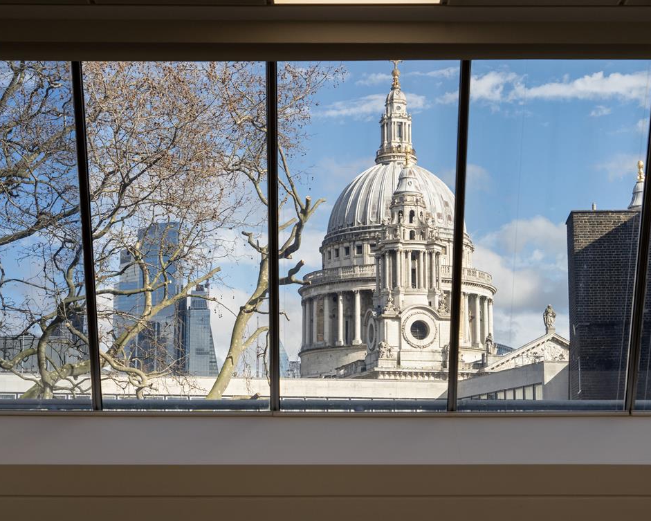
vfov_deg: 28.1
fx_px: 1041
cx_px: 290
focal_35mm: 54
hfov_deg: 34.7
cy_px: 260
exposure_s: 1/160
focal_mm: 47
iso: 400
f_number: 9
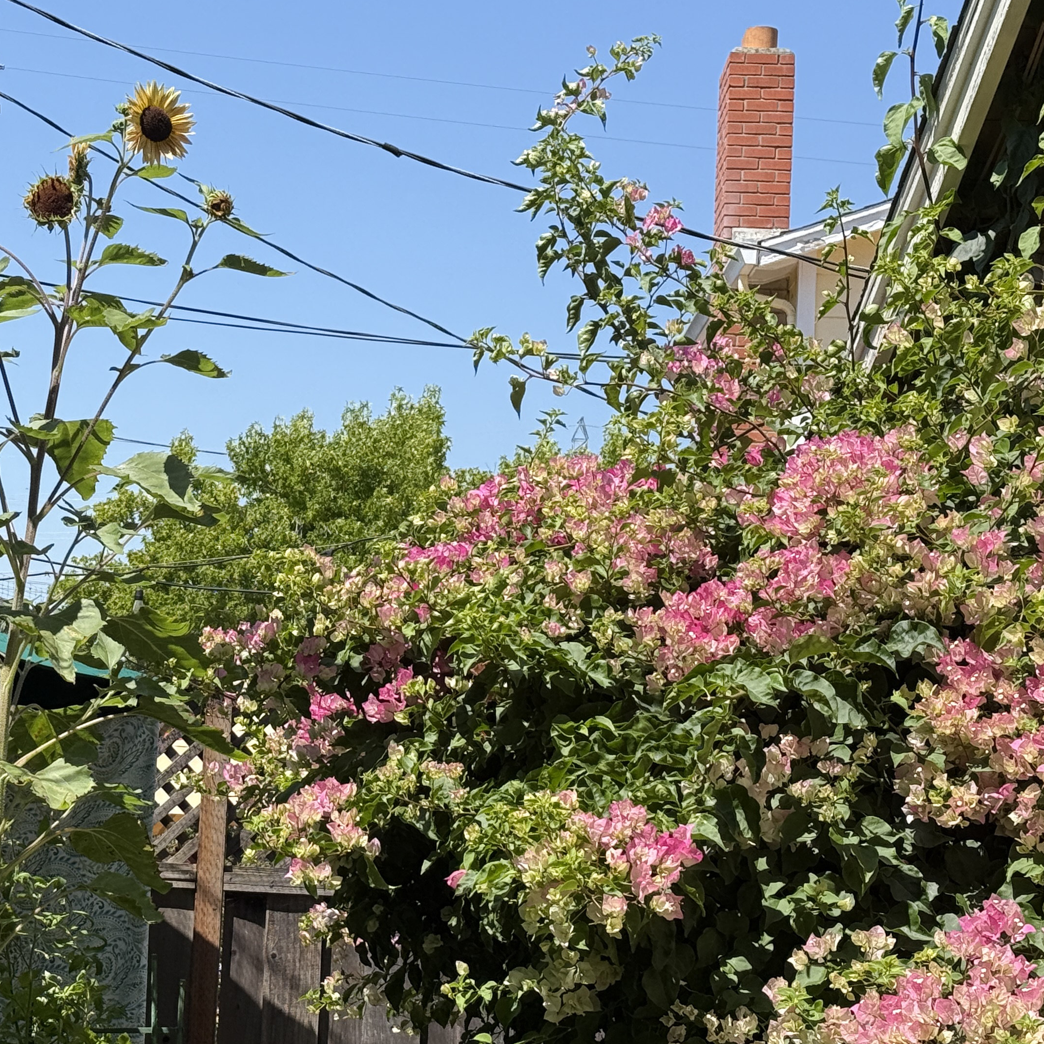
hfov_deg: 21.6
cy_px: 560
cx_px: 338
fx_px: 2730
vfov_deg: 21.6
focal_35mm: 80
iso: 80
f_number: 1.78
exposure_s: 1/3891
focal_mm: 6.76
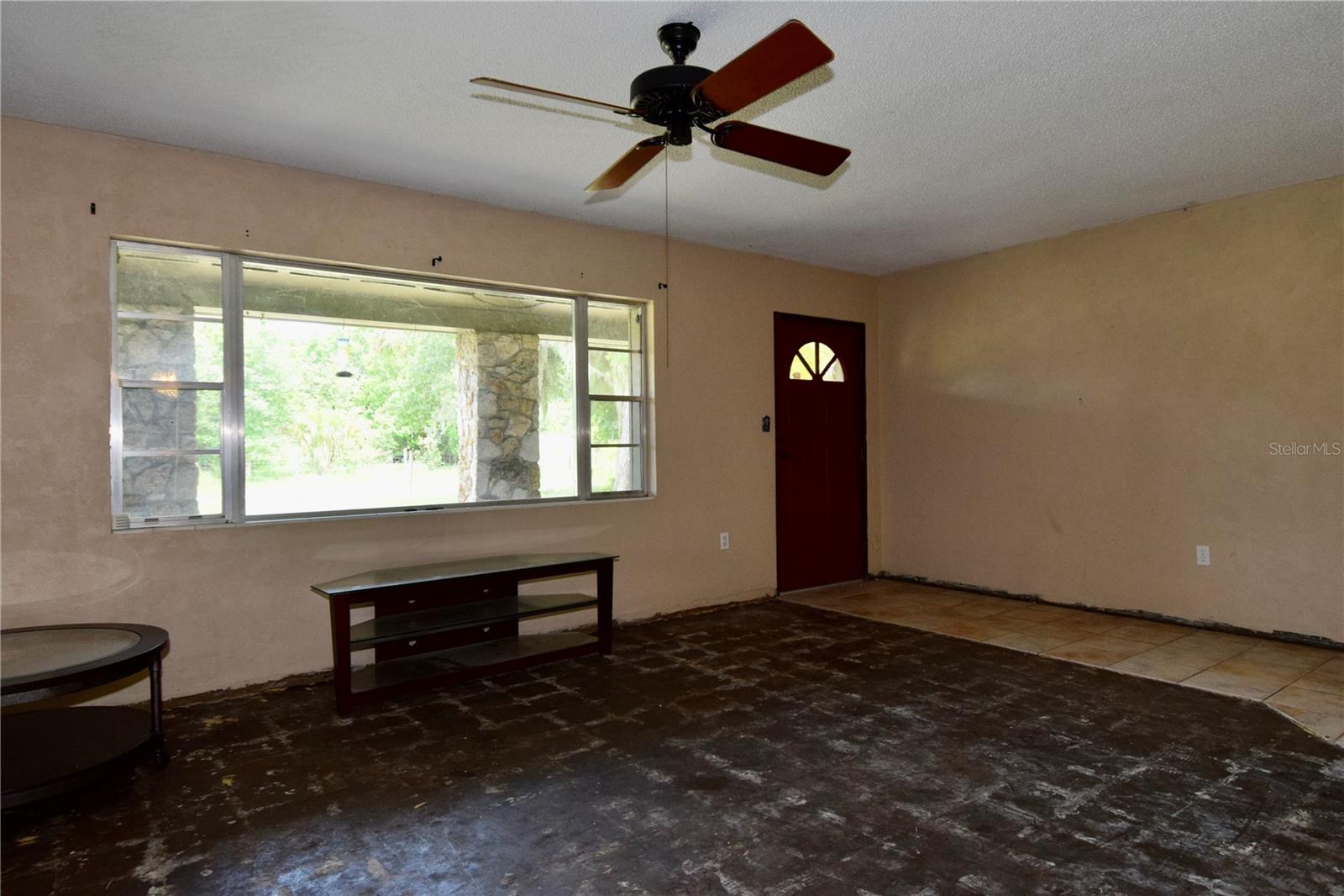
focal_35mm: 18
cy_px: 448
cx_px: 672
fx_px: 672
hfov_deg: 90.0
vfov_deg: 67.4
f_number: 5
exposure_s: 1/100
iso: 800
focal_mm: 12
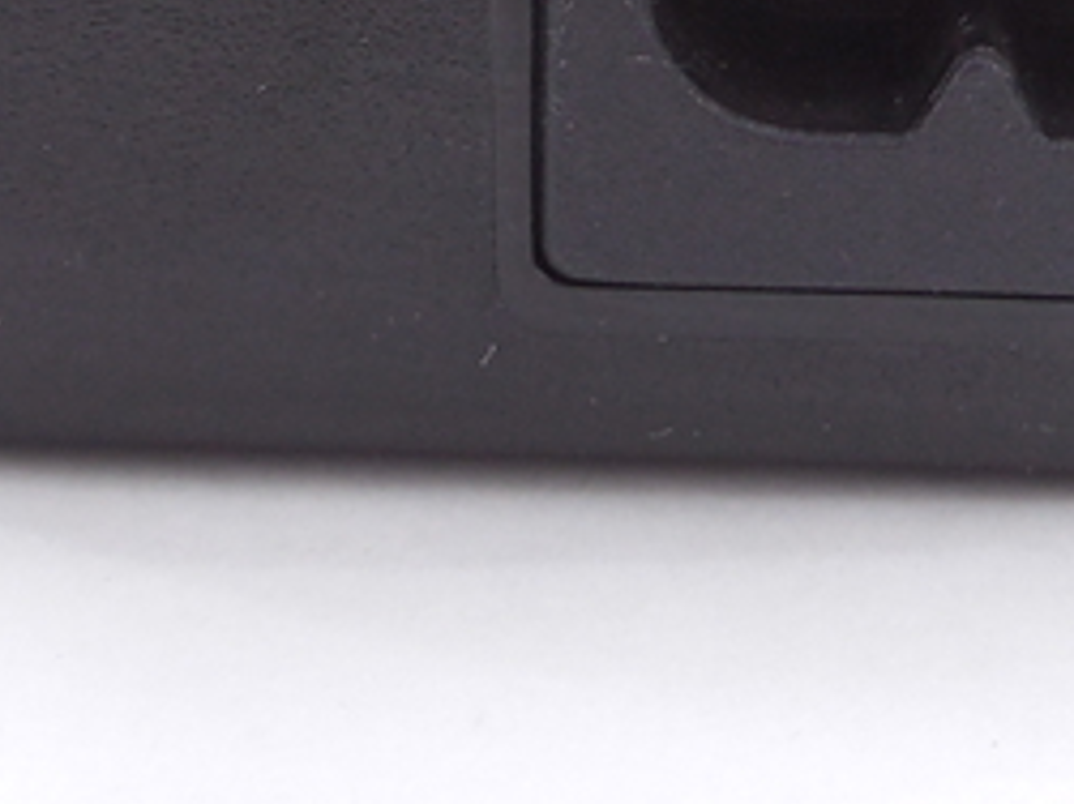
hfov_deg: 19.1
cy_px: -9
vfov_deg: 14.3
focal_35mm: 102
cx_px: 809
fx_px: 3163
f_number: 3.1
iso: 125
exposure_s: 1/40
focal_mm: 4.5
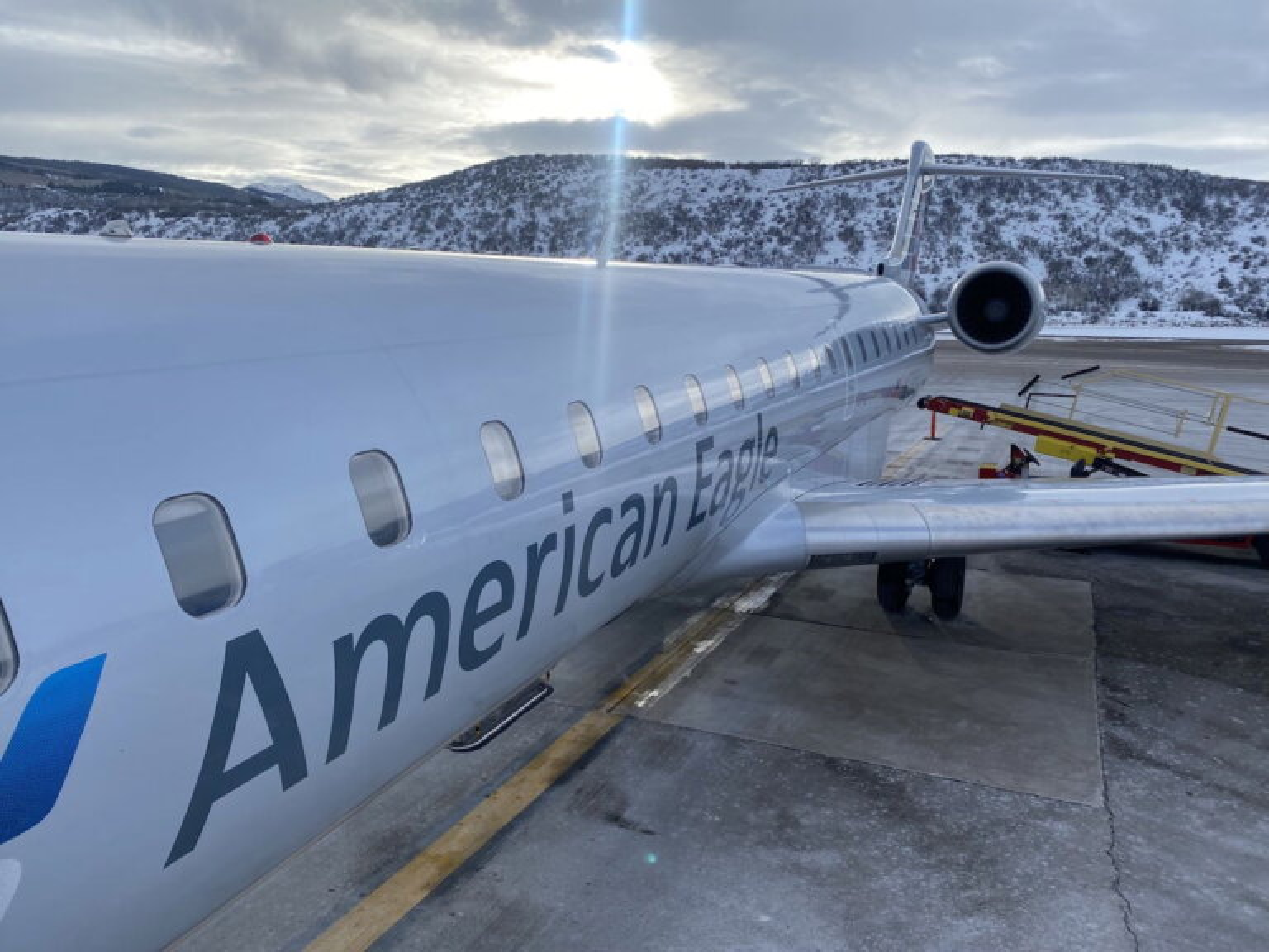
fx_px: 953
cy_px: 476
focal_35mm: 26
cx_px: 634
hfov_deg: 67.3
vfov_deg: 53.1
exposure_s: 1/1629
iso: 32
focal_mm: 4.25
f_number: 1.8
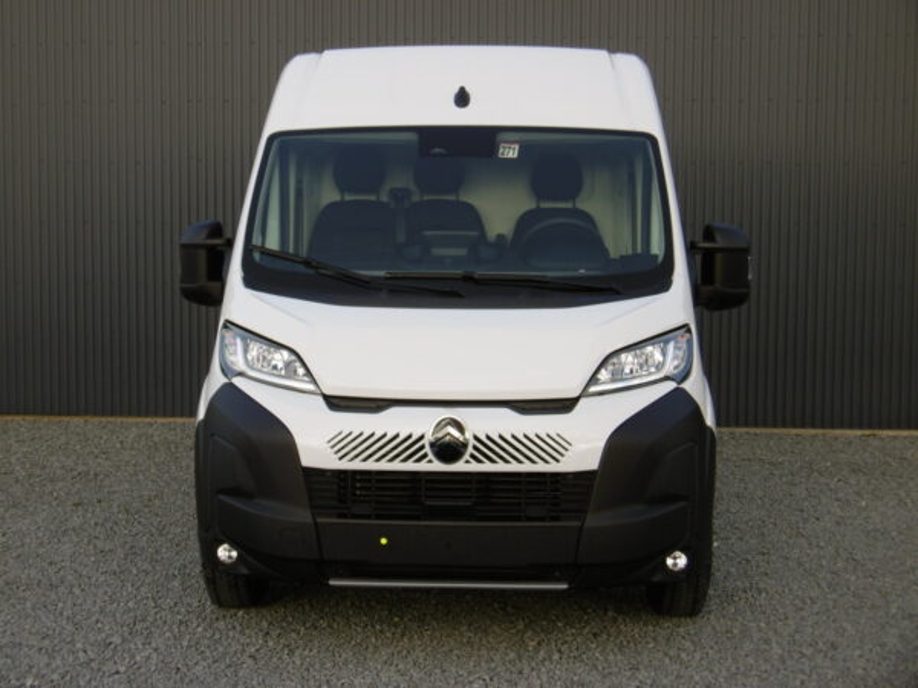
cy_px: 344
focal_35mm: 51
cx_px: 459
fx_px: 1352
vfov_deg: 28.6
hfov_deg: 37.5
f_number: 4
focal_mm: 9.2
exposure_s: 1/250
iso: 100
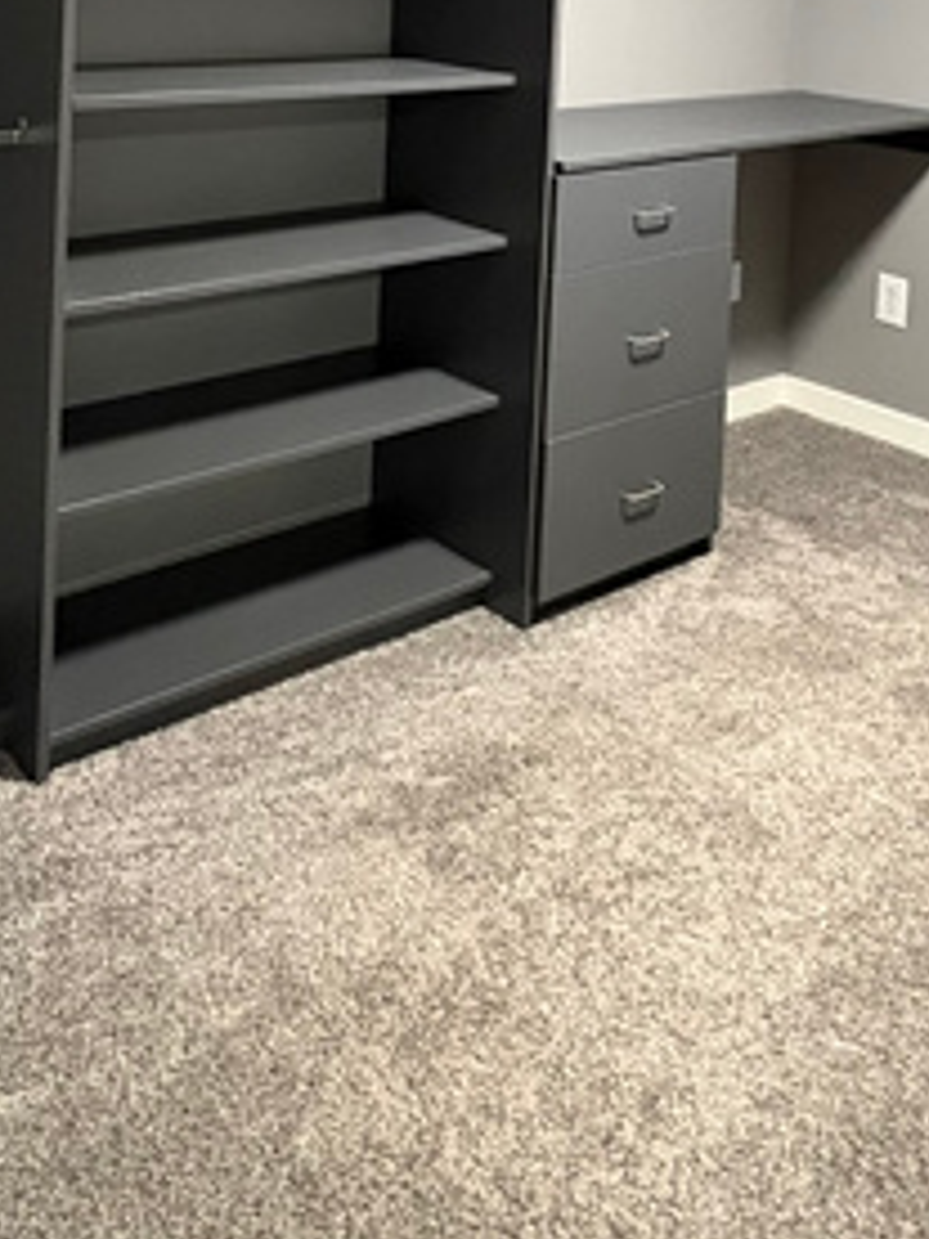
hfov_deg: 36.8
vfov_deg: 41.1
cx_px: 476
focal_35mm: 39
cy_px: -27
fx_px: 1396
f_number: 2.2
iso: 1000
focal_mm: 2.22
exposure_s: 1/40
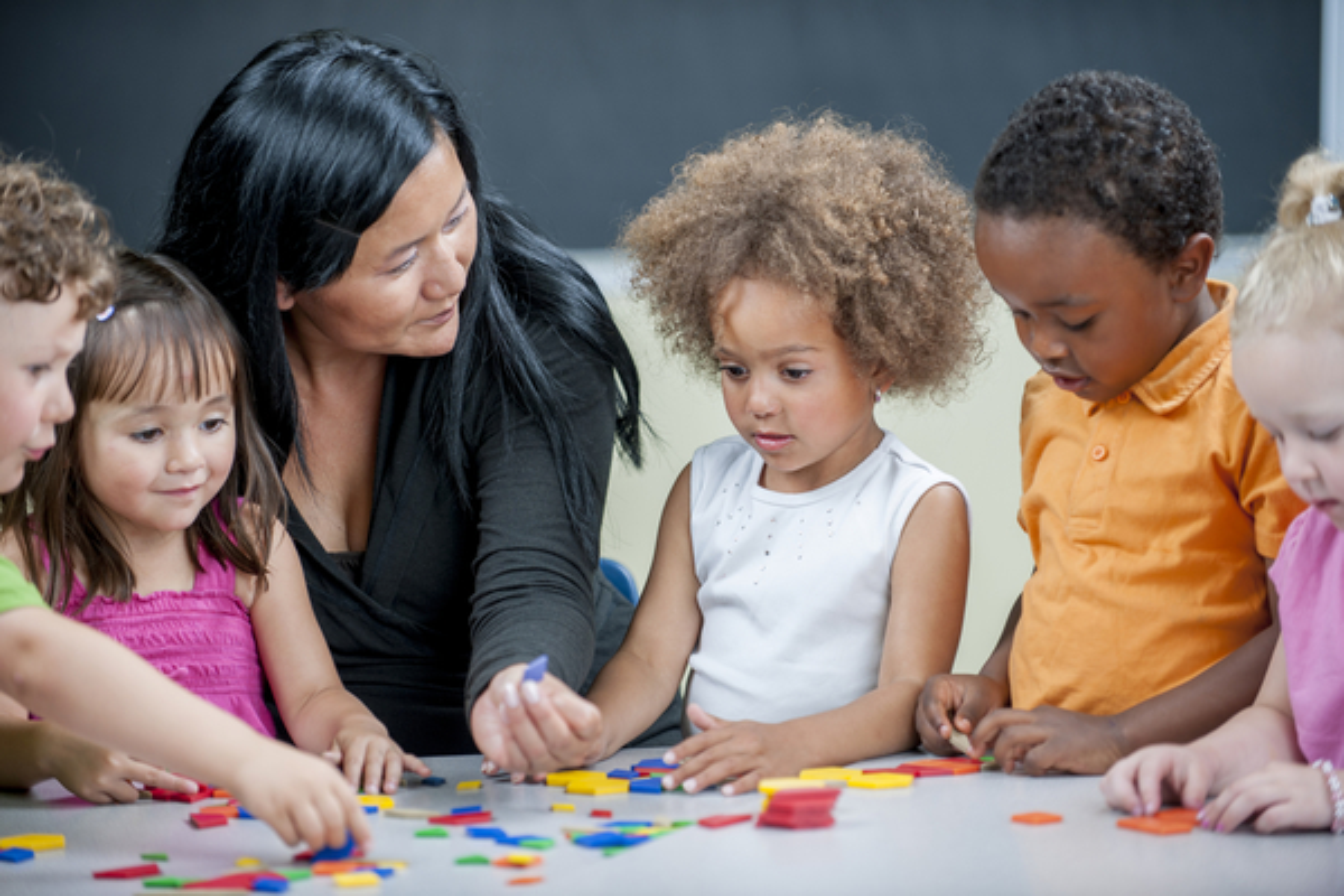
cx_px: 672
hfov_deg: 13.2
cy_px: 448
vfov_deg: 8.9
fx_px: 5786
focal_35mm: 155
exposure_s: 1/200
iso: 100
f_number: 2.8
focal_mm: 155
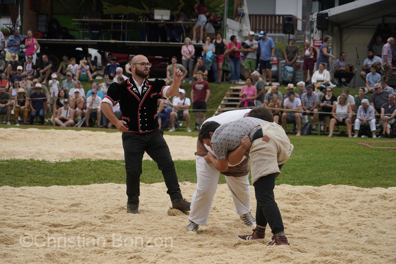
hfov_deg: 16.8
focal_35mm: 122
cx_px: 198
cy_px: 132
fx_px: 1342
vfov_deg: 11.2
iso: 400
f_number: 6.3
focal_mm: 122
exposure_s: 1/1000
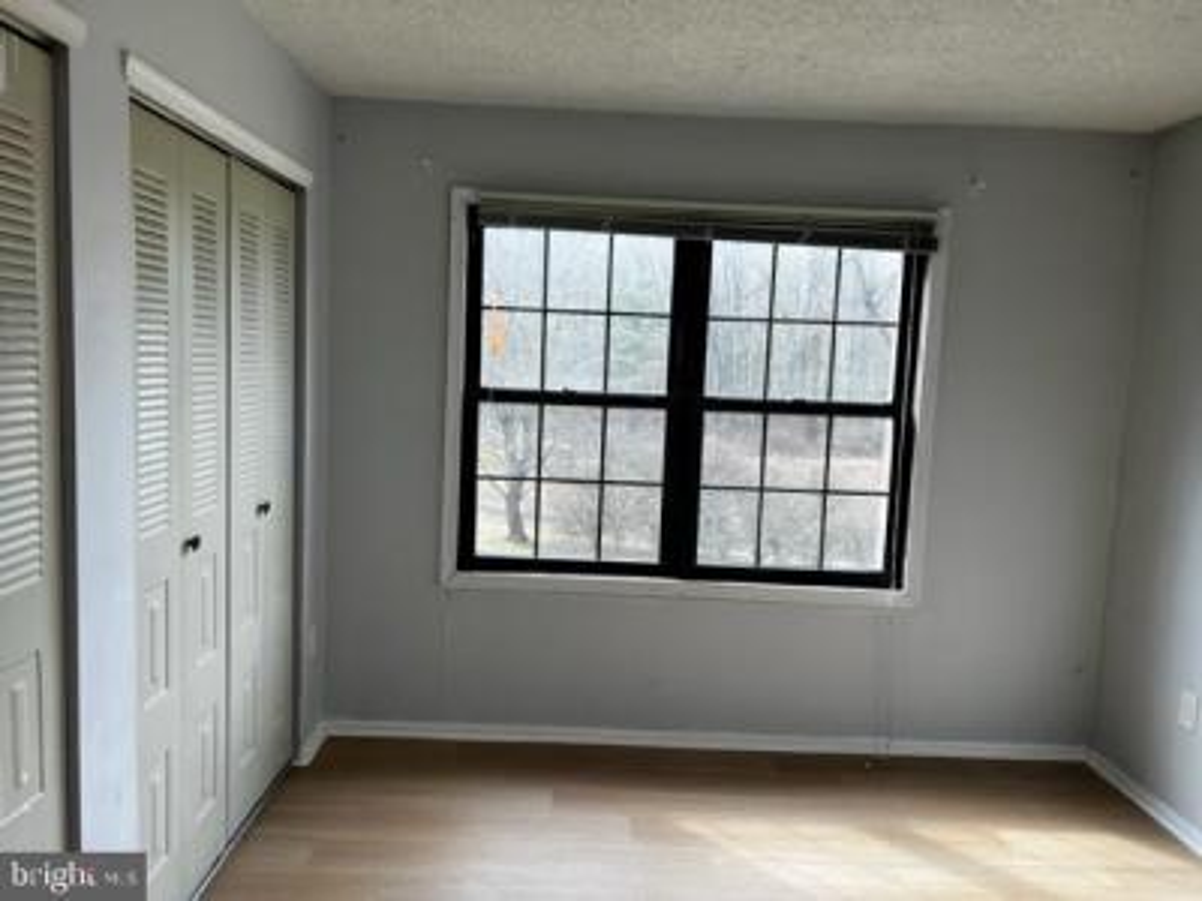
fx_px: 903
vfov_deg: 53.1
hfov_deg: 67.3
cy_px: 450
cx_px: 601
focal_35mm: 26
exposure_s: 1/278
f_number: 1.5
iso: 40
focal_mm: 5.7
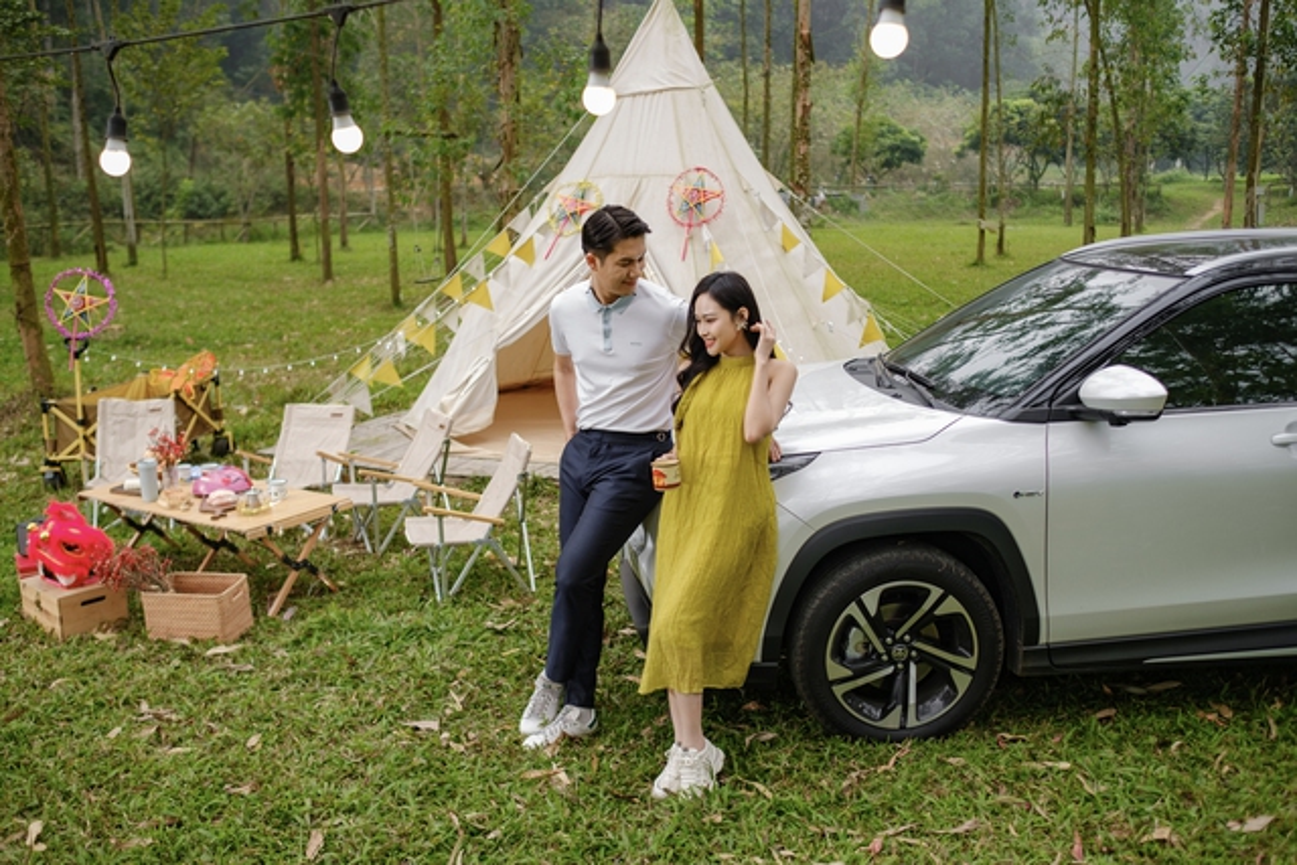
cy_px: 432
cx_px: 648
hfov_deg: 54.4
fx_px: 1261
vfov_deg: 37.9
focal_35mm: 35
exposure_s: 1/250
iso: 100
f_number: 2
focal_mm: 23
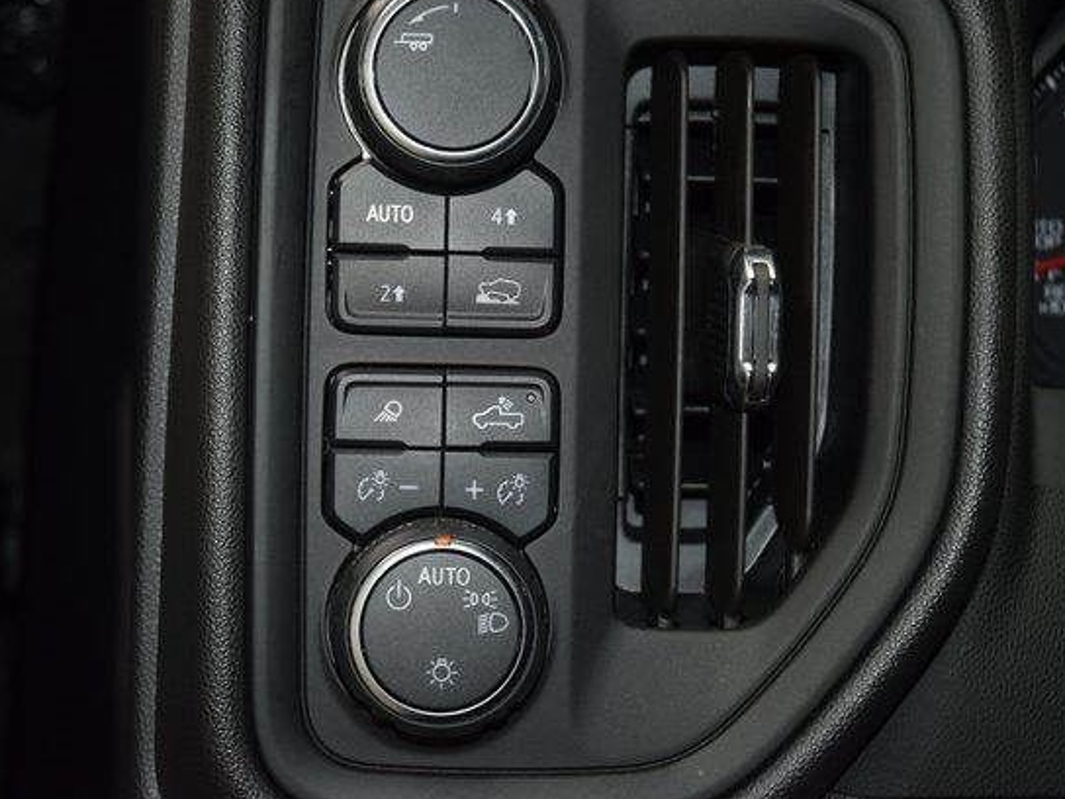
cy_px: 389
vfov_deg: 18.9
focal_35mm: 78
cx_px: 464
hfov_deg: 25.0
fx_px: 2400
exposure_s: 1/60
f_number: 4.5
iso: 900
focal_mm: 46
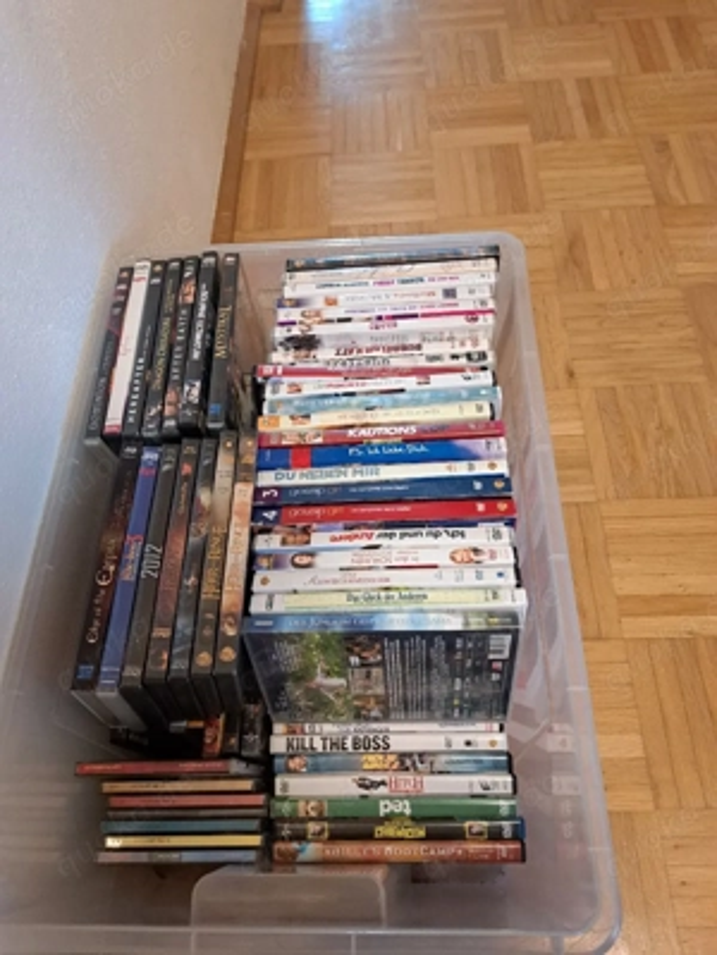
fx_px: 663
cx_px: 358
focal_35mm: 24
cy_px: 478
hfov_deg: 56.8
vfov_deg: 71.6
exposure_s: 1/50
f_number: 1.8
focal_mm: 5.23
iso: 400
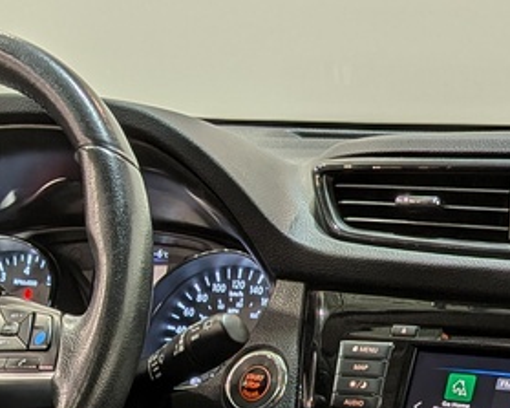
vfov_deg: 16.5
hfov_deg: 22.2
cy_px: 582
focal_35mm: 86
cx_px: 227
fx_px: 1298
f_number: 1.7
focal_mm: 4.53
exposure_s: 1/136
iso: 28
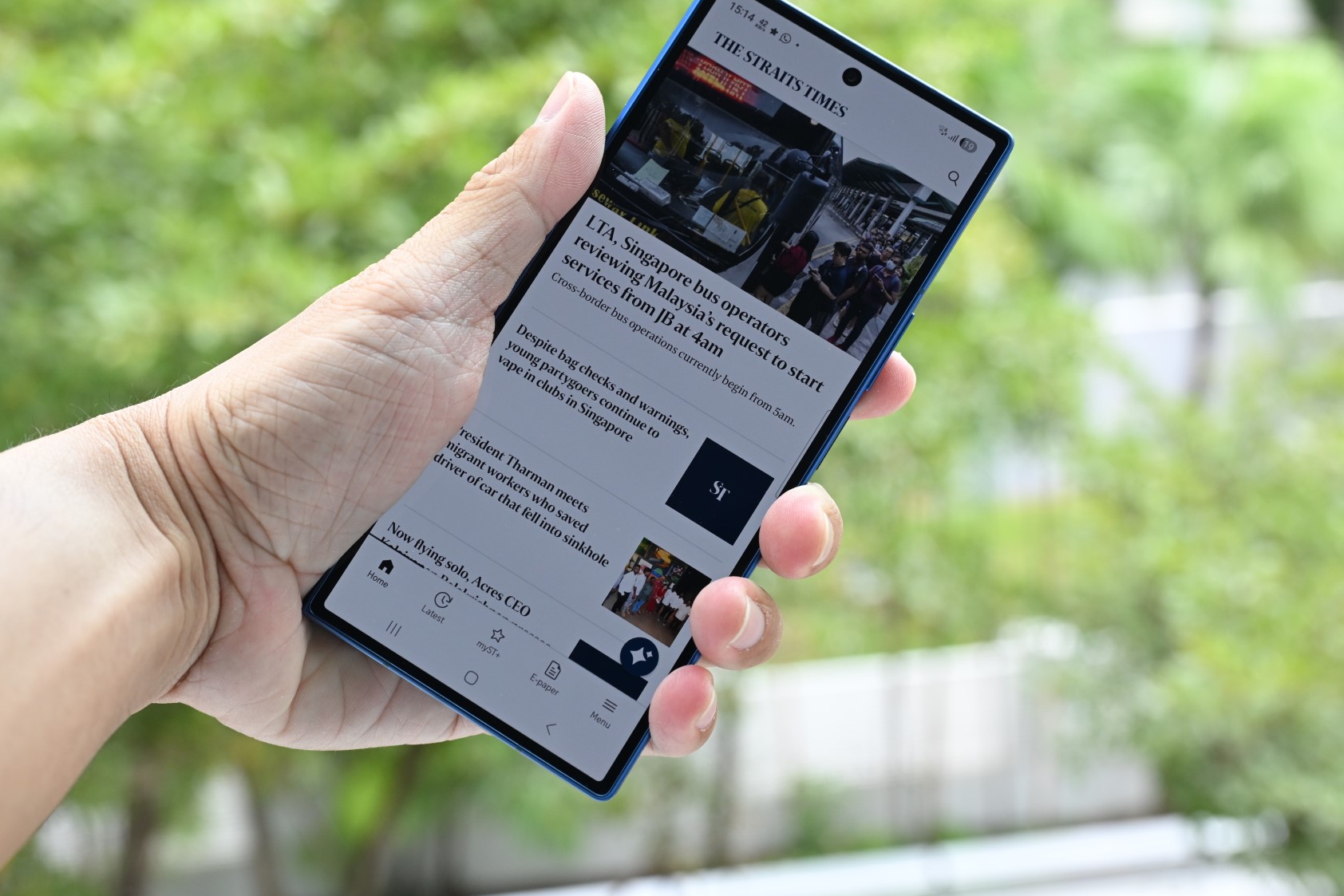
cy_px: 393
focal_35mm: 57
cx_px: 683
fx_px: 2128
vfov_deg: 23.8
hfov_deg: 35.0
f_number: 6.3
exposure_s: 1/60
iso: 1000
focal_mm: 50
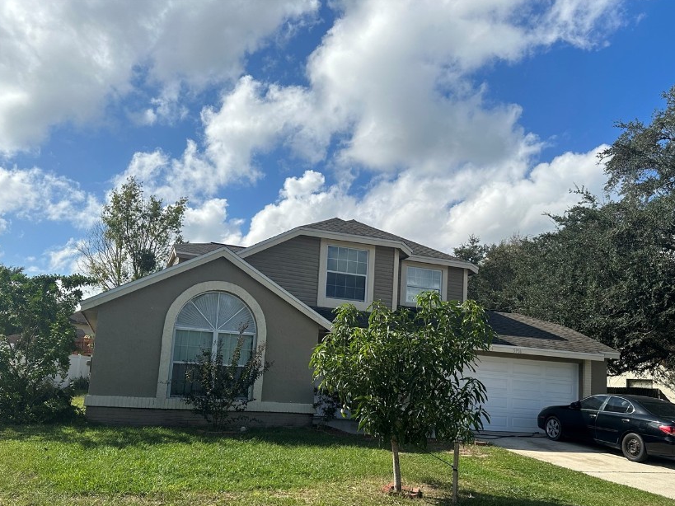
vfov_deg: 46.4
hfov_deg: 60.0
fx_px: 585
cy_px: 313
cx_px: 349
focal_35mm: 30
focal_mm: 6.86
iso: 80
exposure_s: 1/6623
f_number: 1.78
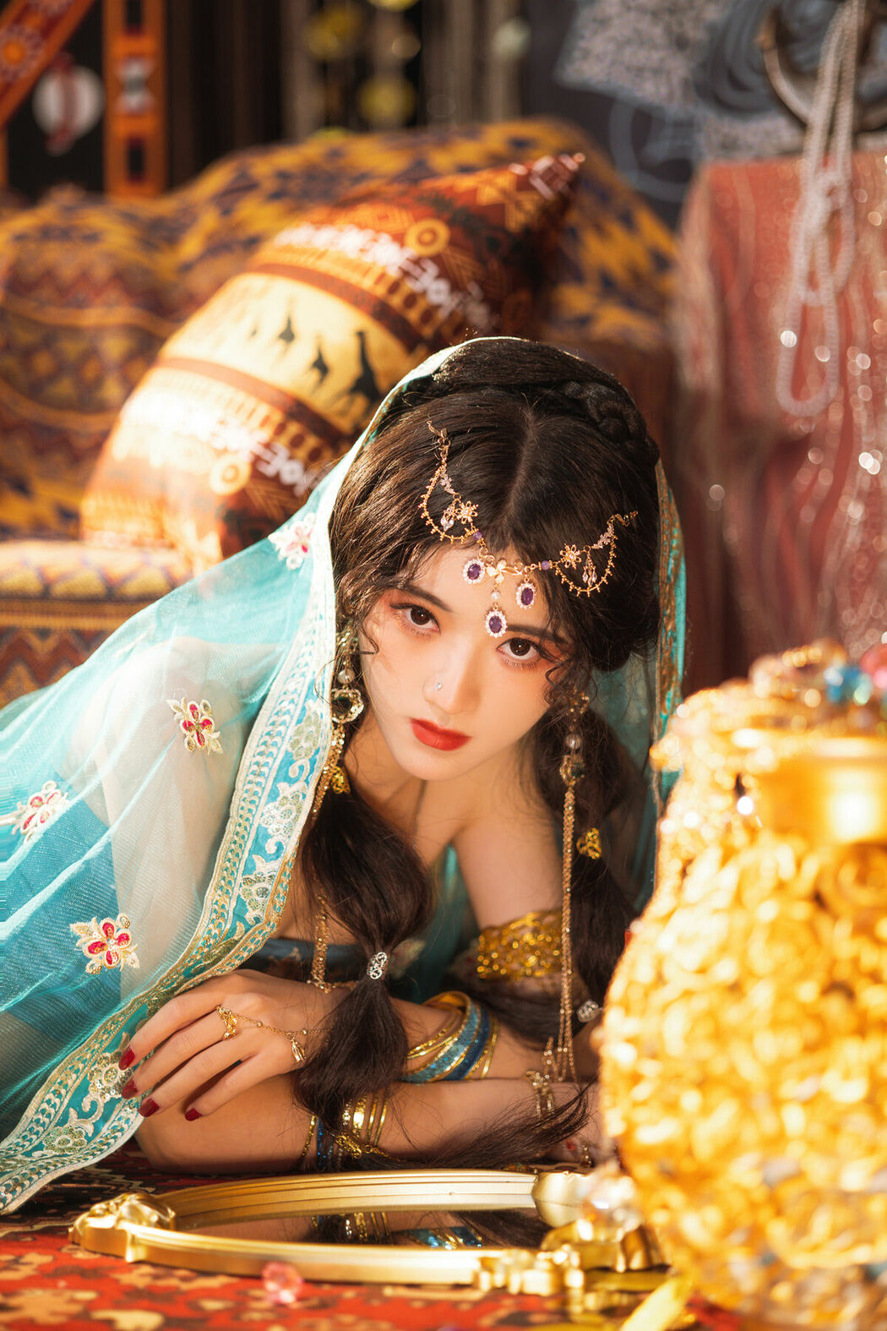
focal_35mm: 84
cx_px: 444
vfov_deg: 24.2
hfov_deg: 16.3
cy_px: 666
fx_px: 3104
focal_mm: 85
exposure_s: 1/160
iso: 640
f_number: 2.2
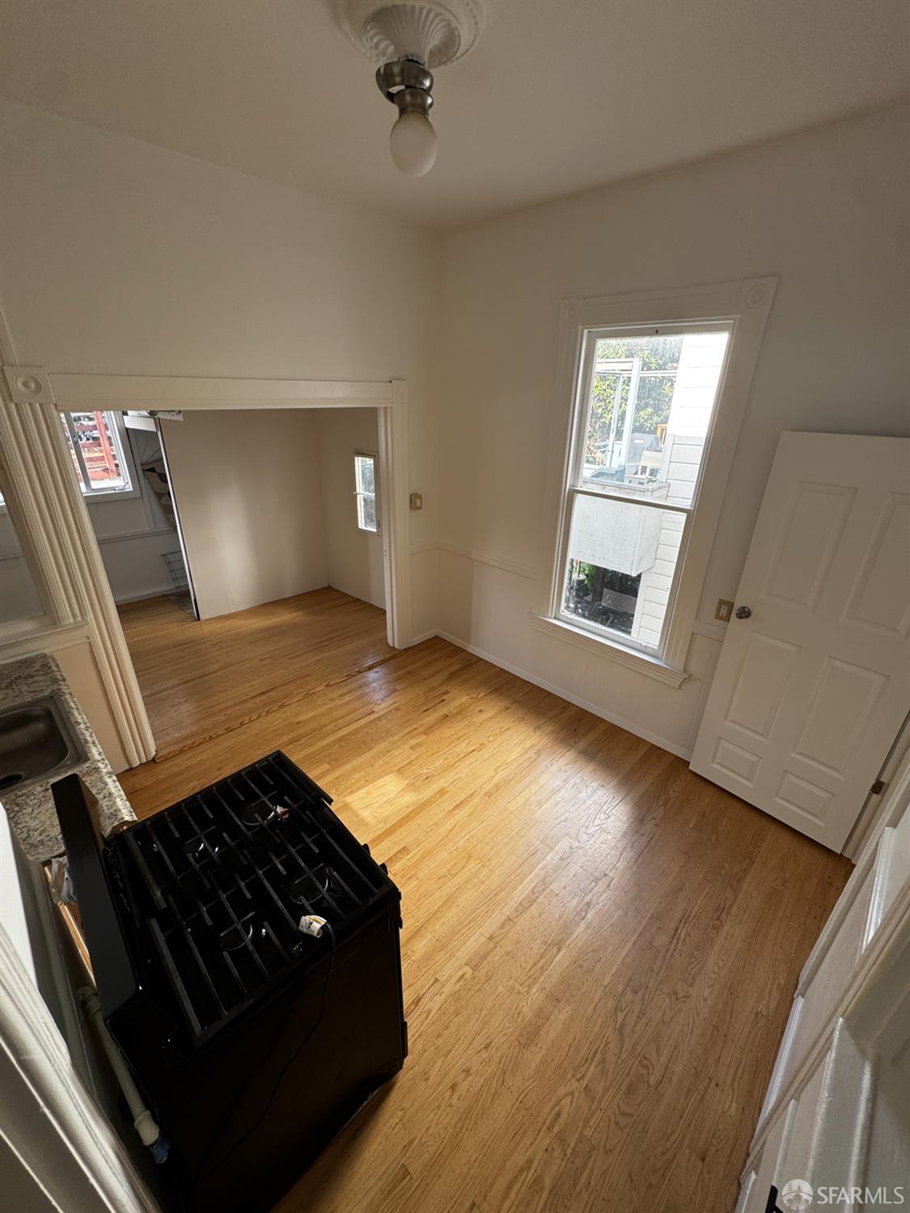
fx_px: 491
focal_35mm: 14
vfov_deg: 102.1
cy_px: 606
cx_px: 455
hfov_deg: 85.7
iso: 40
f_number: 2.2
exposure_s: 1/99
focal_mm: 2.22
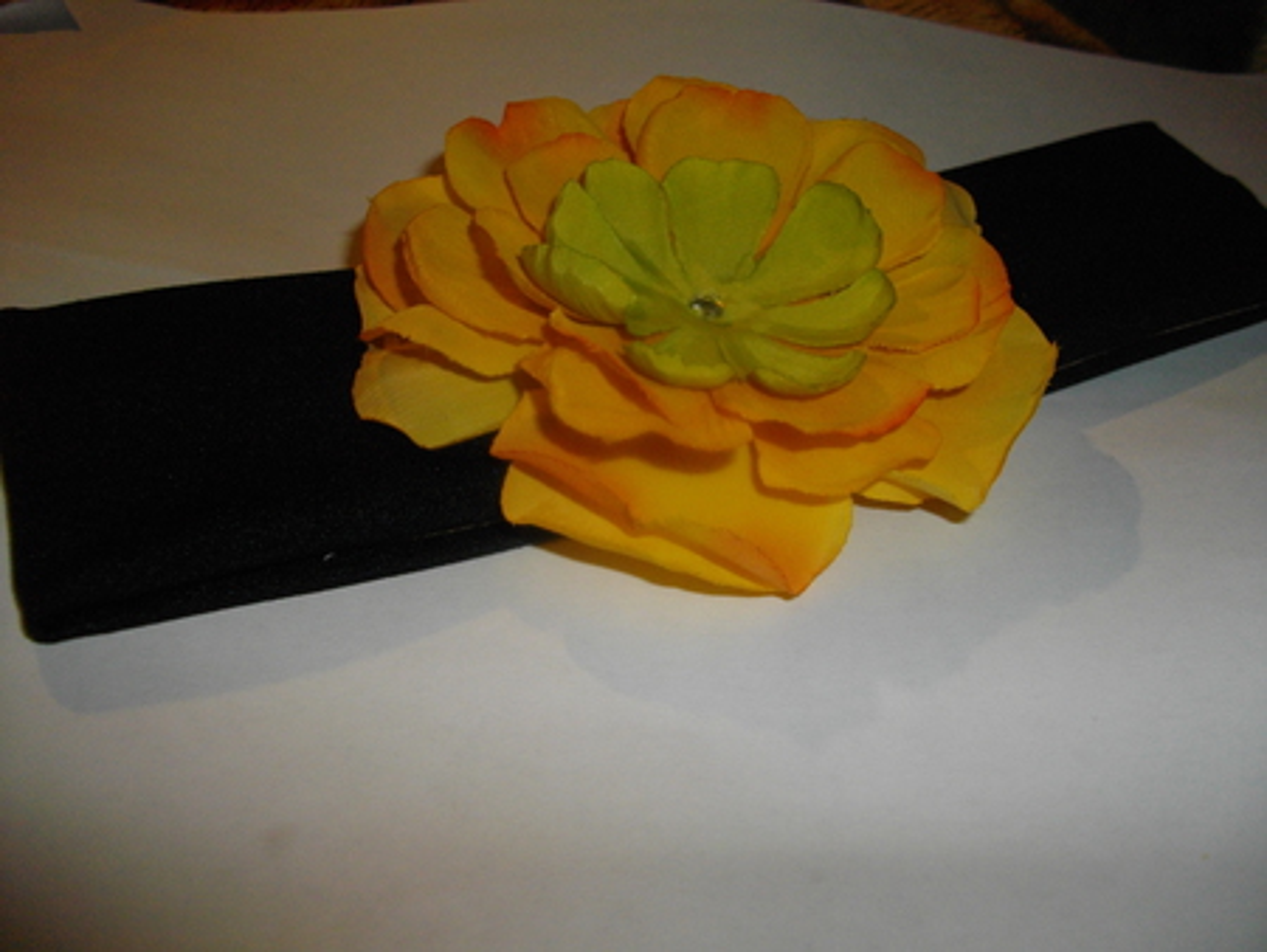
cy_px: 476
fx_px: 1172
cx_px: 634
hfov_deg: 56.8
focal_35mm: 32
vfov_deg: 44.2
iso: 200
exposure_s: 1/50
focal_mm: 5.7
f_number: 2.9
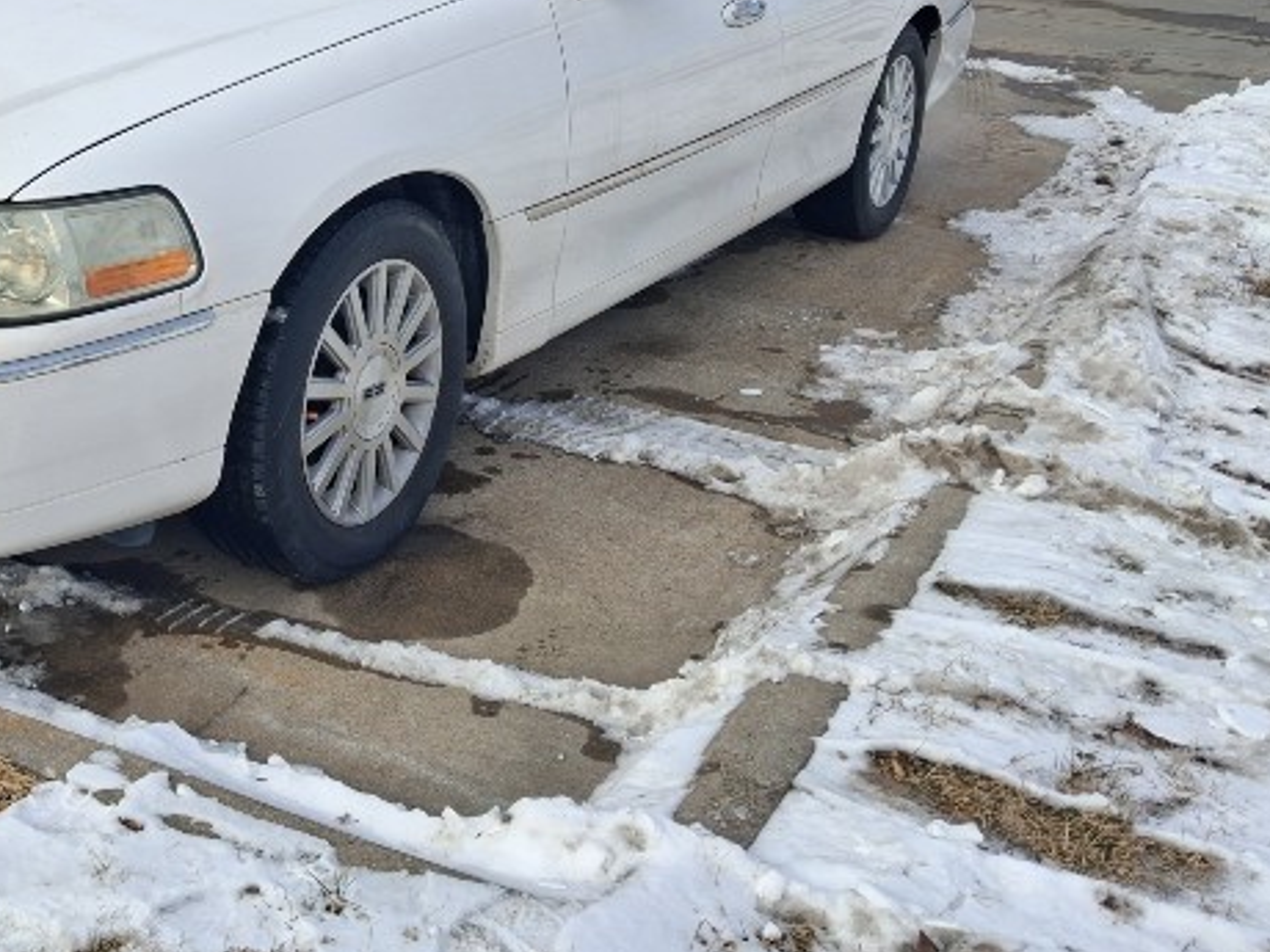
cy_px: 166
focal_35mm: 47
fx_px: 1724
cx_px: 185
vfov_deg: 30.0
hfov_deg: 38.3
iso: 20
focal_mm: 4
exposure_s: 1/685
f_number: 1.8
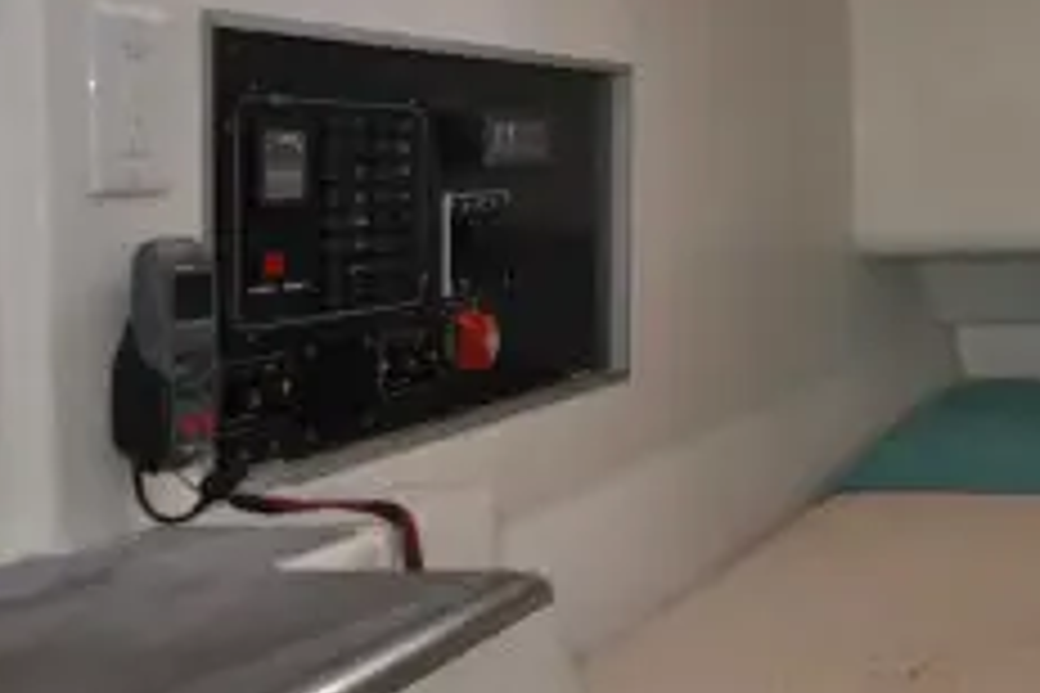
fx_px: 1675
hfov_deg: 29.7
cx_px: 1238
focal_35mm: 58
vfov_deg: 23.2
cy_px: 209
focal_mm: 14
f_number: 4
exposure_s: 1/125
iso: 200
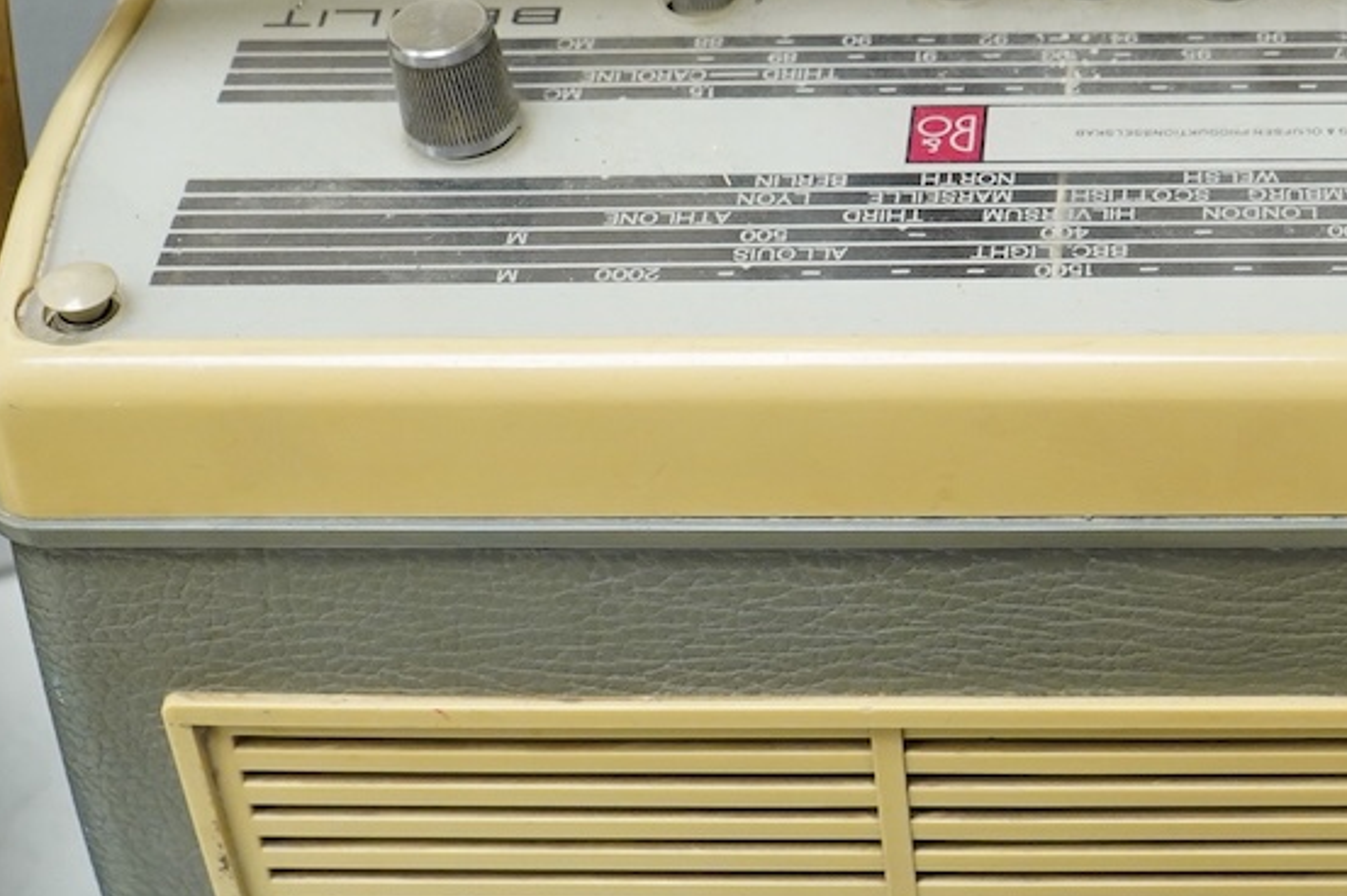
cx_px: 1187
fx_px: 3253
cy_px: 447
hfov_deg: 22.9
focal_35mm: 87
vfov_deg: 15.7
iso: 2500
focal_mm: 28
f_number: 6.3
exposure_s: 1/100
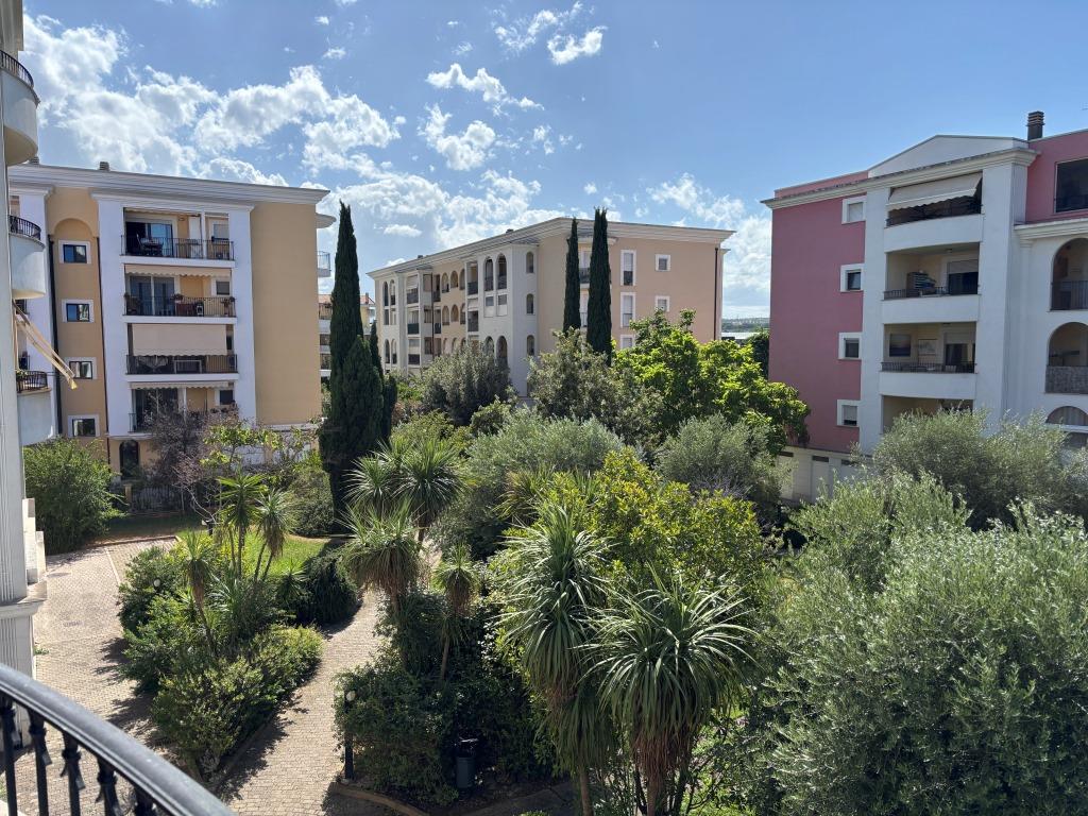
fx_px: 817
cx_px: 544
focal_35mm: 26
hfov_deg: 67.3
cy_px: 408
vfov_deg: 53.1
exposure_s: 1/3650
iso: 50
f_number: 1.6
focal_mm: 5.96
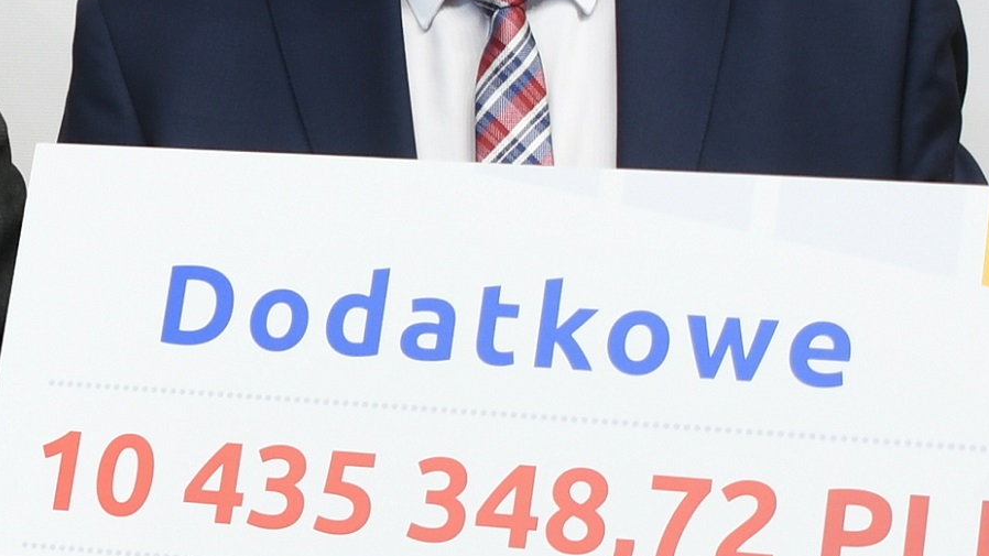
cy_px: 326
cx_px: -48
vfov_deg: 7.2
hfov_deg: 12.6
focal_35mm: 168
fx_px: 4405
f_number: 2.8
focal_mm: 24
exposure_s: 1/125
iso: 320
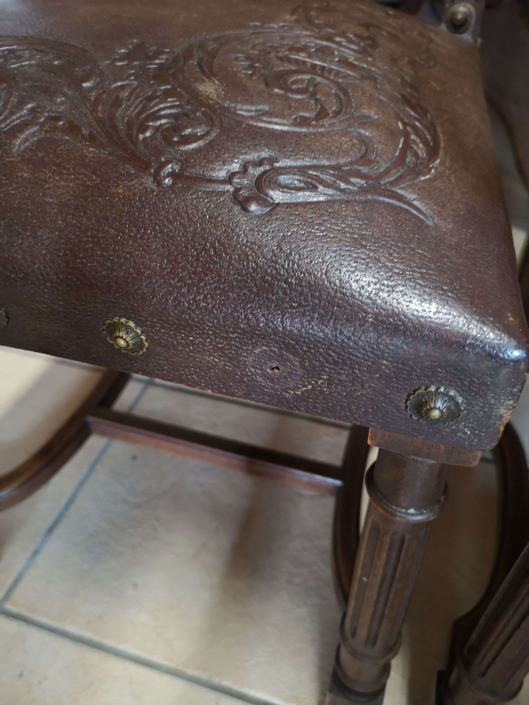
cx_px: 264
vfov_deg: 65.3
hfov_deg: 51.4
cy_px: 352
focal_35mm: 27
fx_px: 550
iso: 500
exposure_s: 1/20
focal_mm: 3.95
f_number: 1.8
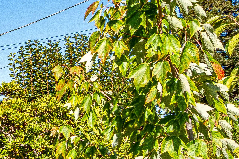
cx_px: -245
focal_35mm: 81
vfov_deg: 16.6
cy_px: 153
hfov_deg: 17.5
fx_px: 538
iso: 320
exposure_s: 1/200
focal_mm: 16
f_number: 11
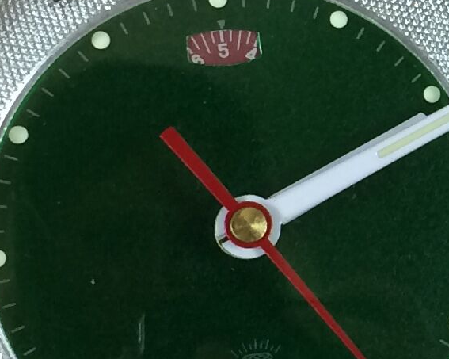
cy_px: 113
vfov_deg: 9.5
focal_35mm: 163
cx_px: 700
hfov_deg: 11.3
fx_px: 2165
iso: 40
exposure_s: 1/33
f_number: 2.2
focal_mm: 4.15
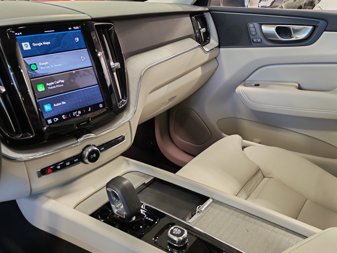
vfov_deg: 44.2
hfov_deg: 56.8
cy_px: 126
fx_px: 312
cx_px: 168
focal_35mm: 32
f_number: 1.9
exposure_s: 1/50
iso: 1087
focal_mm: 6.12
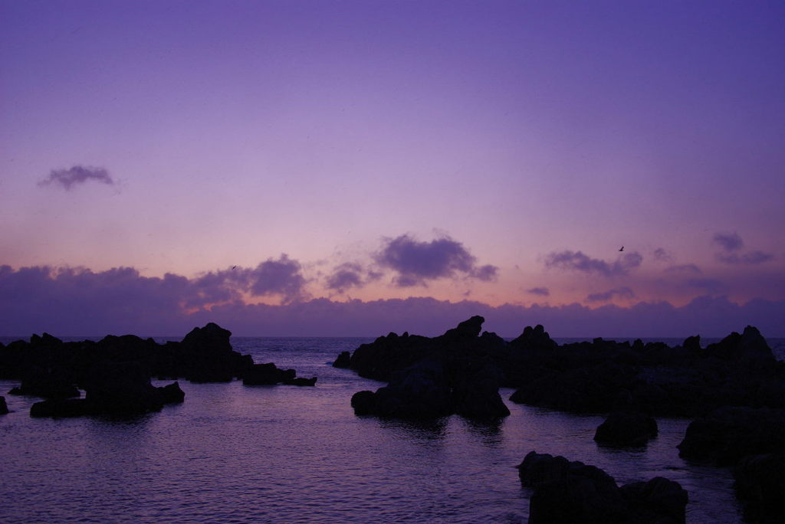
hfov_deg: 53.1
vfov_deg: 36.9
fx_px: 785
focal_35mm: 36
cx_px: 392
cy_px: 262
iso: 200
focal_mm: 24
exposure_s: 1/60
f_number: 4
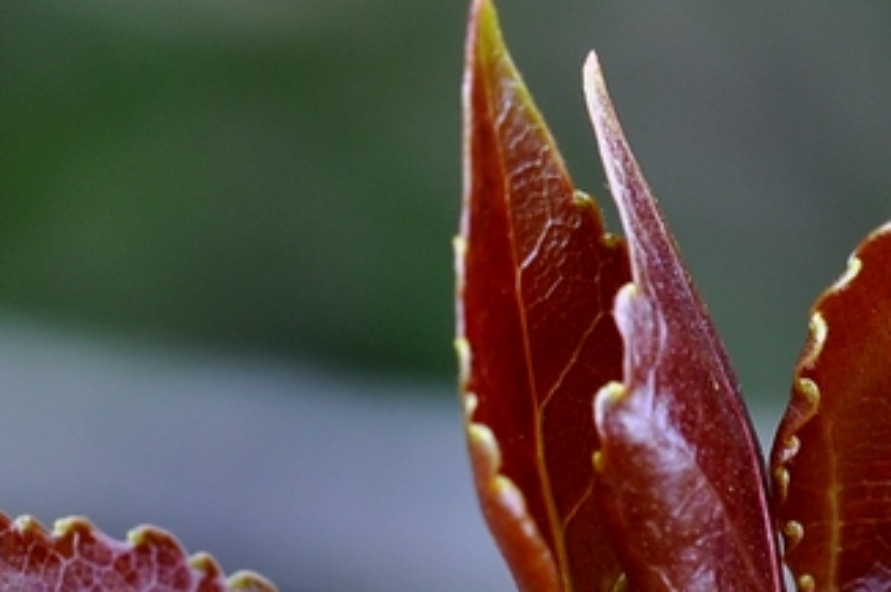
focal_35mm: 332
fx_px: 8209
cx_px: 735
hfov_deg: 6.2
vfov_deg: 4.1
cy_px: 782
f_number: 8
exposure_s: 1/40
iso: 200
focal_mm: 60
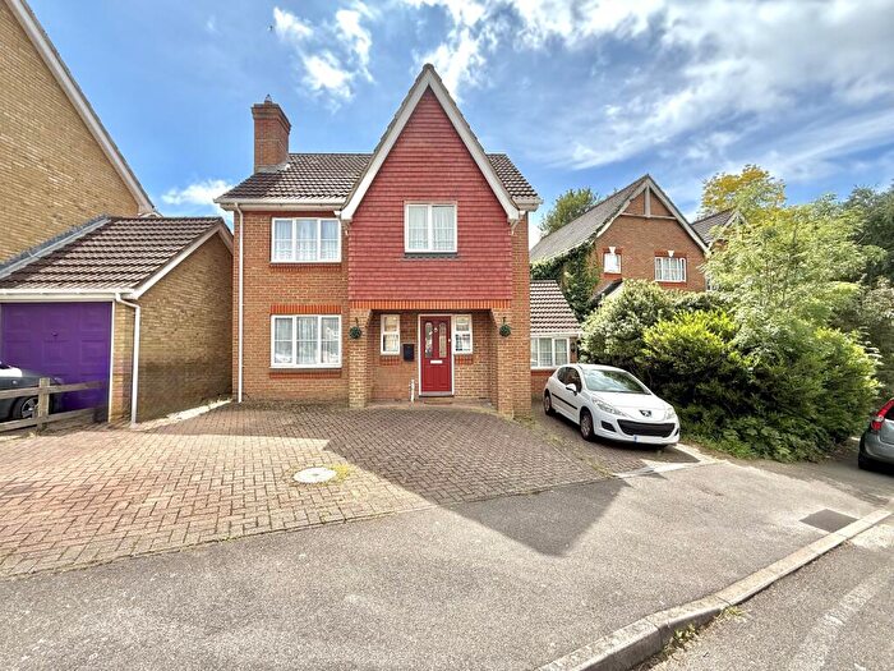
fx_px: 362
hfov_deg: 102.1
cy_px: 336
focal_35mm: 14
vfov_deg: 85.7
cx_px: 447
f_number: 2.2
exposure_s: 1/1339
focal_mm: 2.22
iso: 64
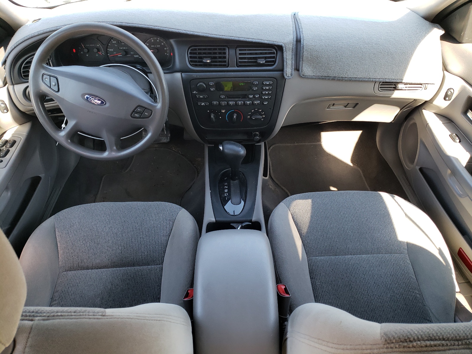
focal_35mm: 26
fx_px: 355
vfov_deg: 53.1
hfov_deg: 67.3
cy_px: 177
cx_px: 236
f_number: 1.5
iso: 58
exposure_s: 1/120
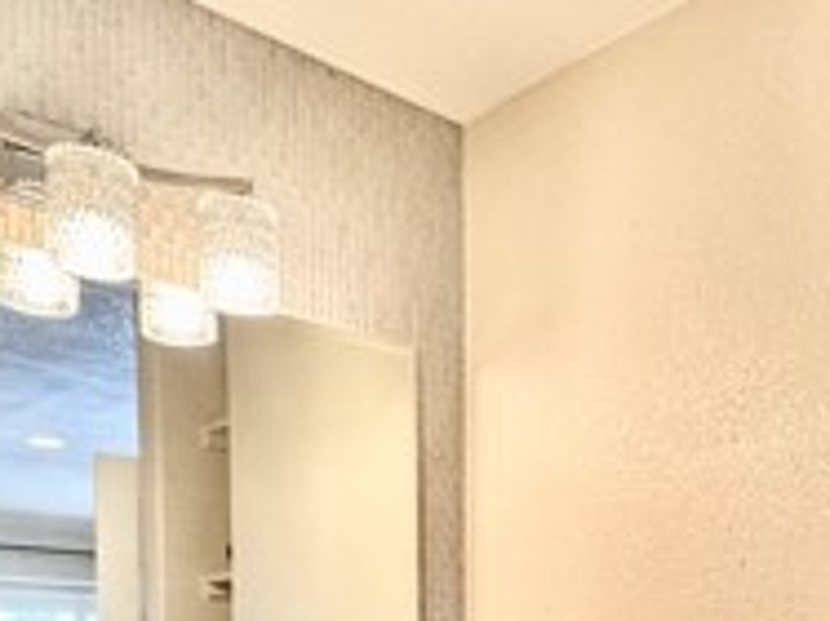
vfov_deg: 26.8
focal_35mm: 48
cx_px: 723
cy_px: 745
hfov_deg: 37.5
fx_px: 1150
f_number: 2.2
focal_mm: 2.22
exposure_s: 1/120
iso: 200
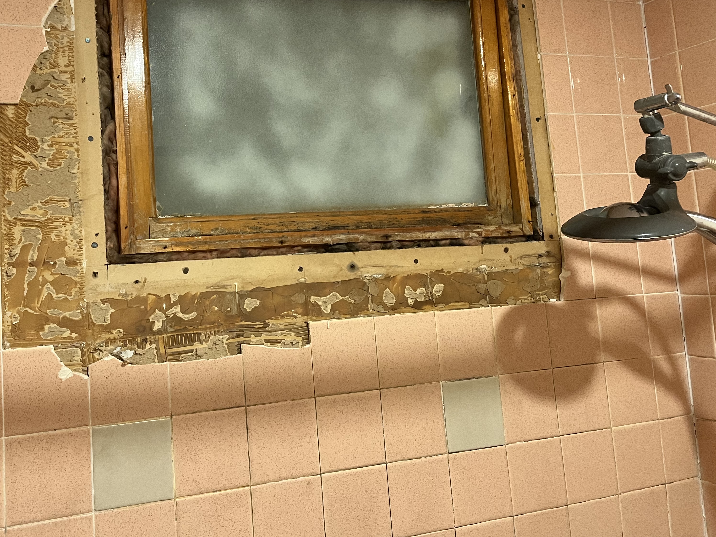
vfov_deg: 40.3
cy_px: 188
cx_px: 241
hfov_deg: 51.7
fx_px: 724
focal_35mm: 35
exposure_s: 1/60
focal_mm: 5.1
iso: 250
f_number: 1.6
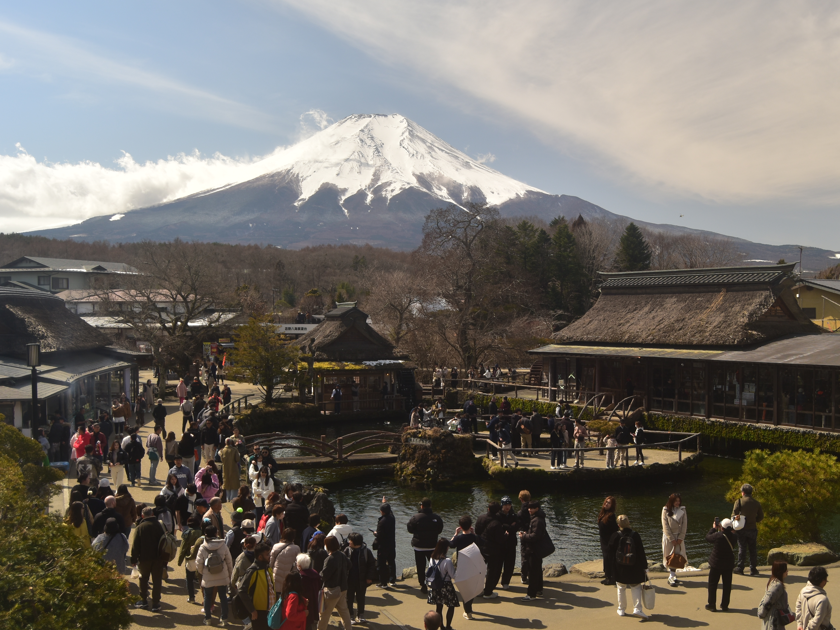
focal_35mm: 104
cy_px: 317
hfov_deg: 18.9
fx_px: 2515
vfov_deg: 14.3
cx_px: 493
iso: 100
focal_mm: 55
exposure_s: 1/200
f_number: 8
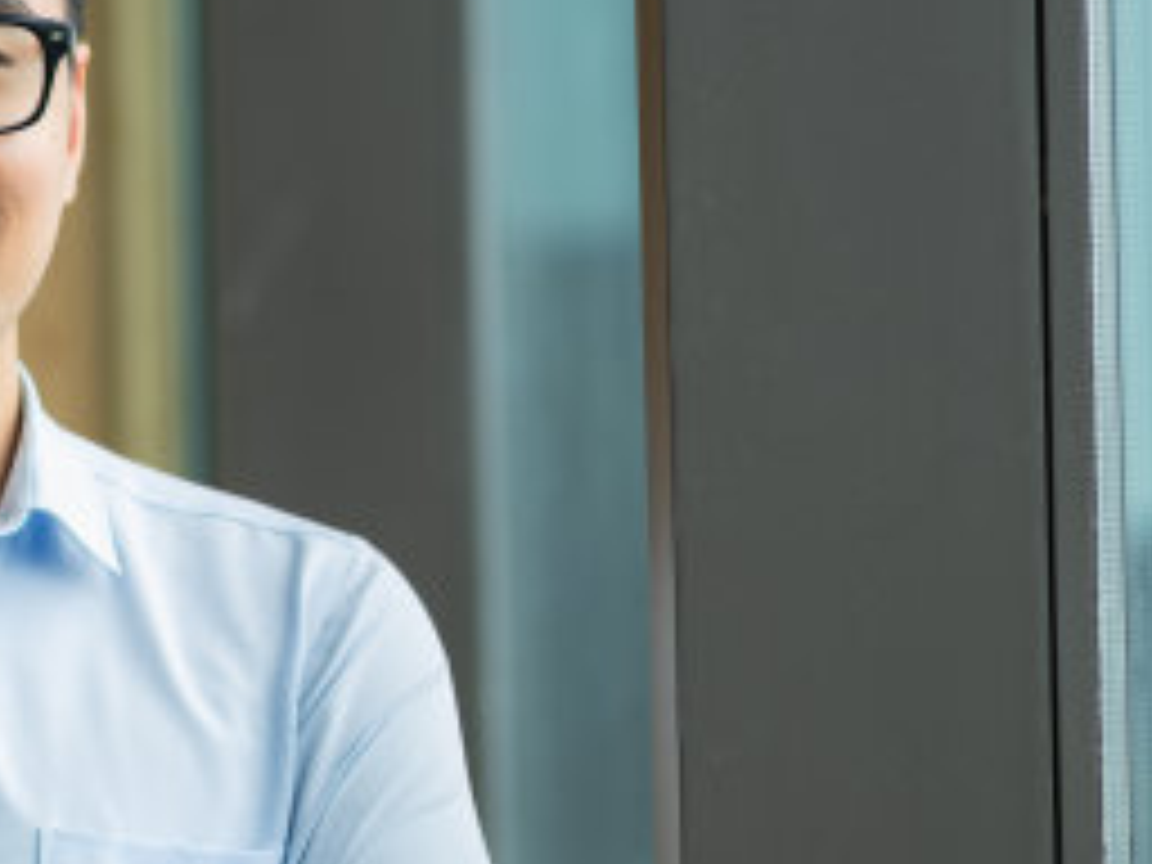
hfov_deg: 10.1
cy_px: 594
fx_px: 6489
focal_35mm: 195
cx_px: 320
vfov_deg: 7.6
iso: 100
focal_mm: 85
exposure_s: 1/160
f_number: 2.2
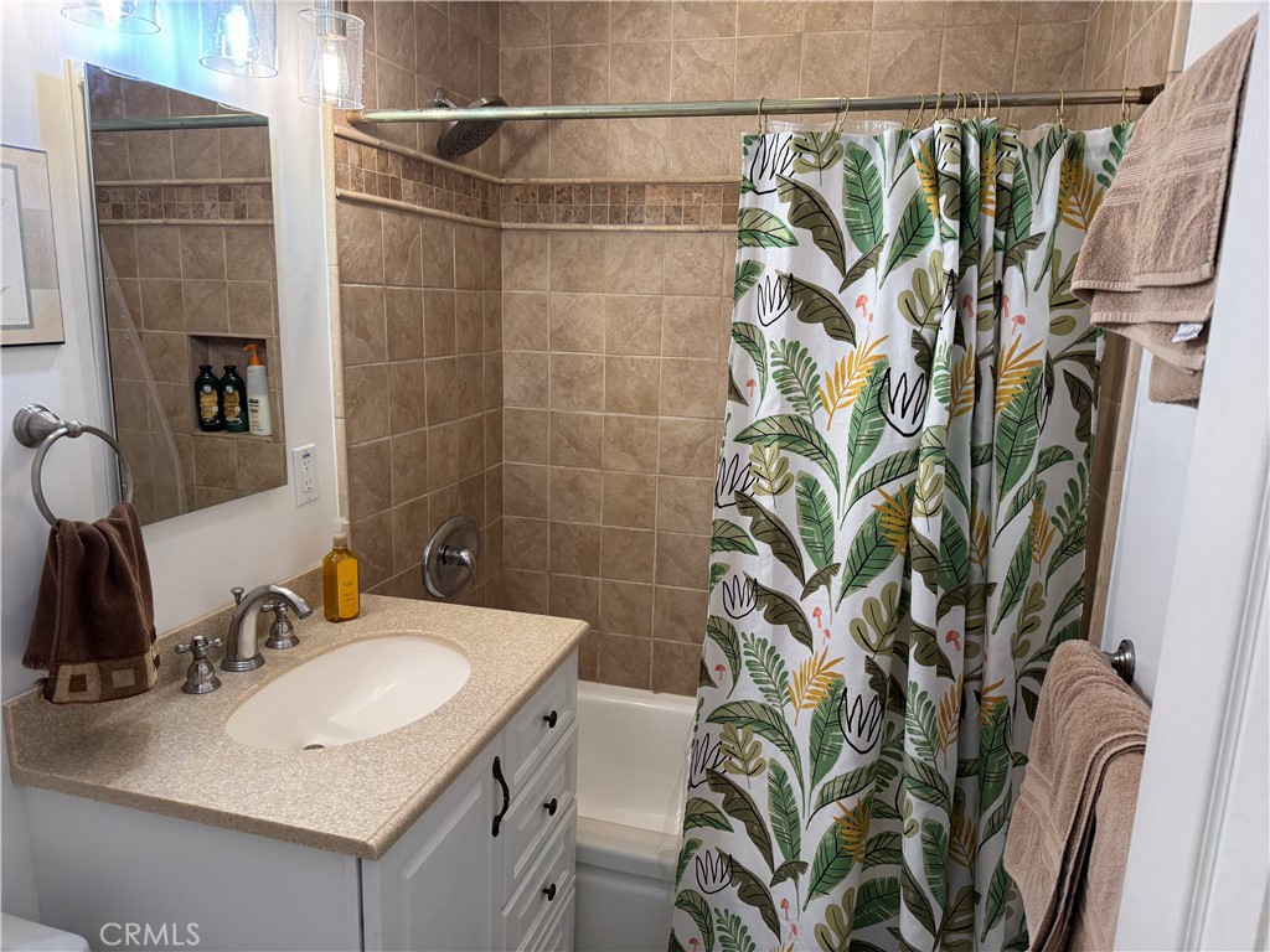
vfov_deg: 56.8
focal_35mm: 24
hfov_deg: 71.6
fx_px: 881
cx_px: 635
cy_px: 476
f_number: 1.78
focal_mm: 6.76
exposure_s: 1/120
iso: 125
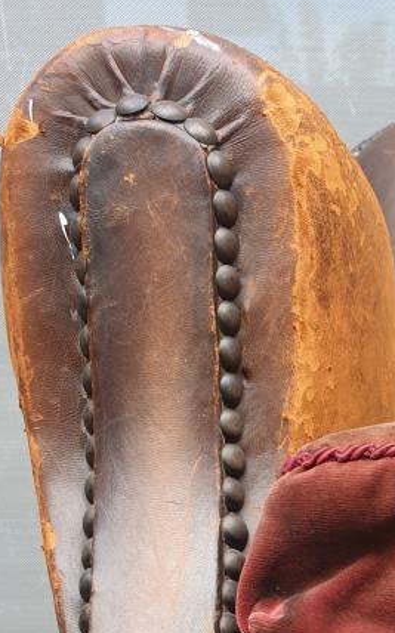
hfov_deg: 18.7
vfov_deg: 27.8
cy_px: 734
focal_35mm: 66
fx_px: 1138
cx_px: 469
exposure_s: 1/113
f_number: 2.4
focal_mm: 4.3
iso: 50
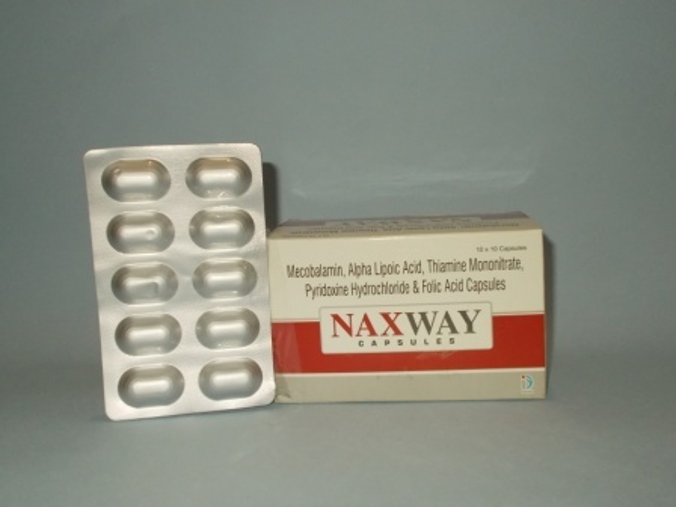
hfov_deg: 47.9
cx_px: 338
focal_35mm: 39
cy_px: 254
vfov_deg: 36.8
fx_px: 762
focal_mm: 6.9
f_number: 3.9
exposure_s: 1/30
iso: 200
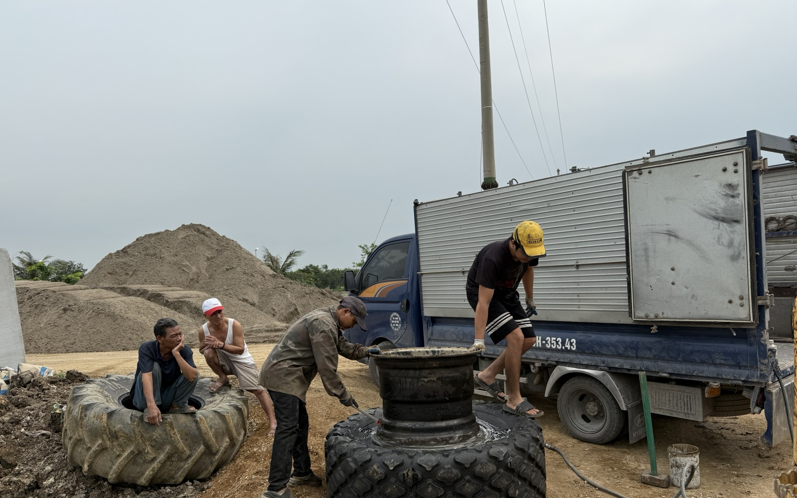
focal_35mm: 26
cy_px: 295
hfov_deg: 70.4
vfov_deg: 47.4
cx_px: 400
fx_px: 565
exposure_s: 1/4405
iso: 80
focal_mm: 6.76
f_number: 1.78
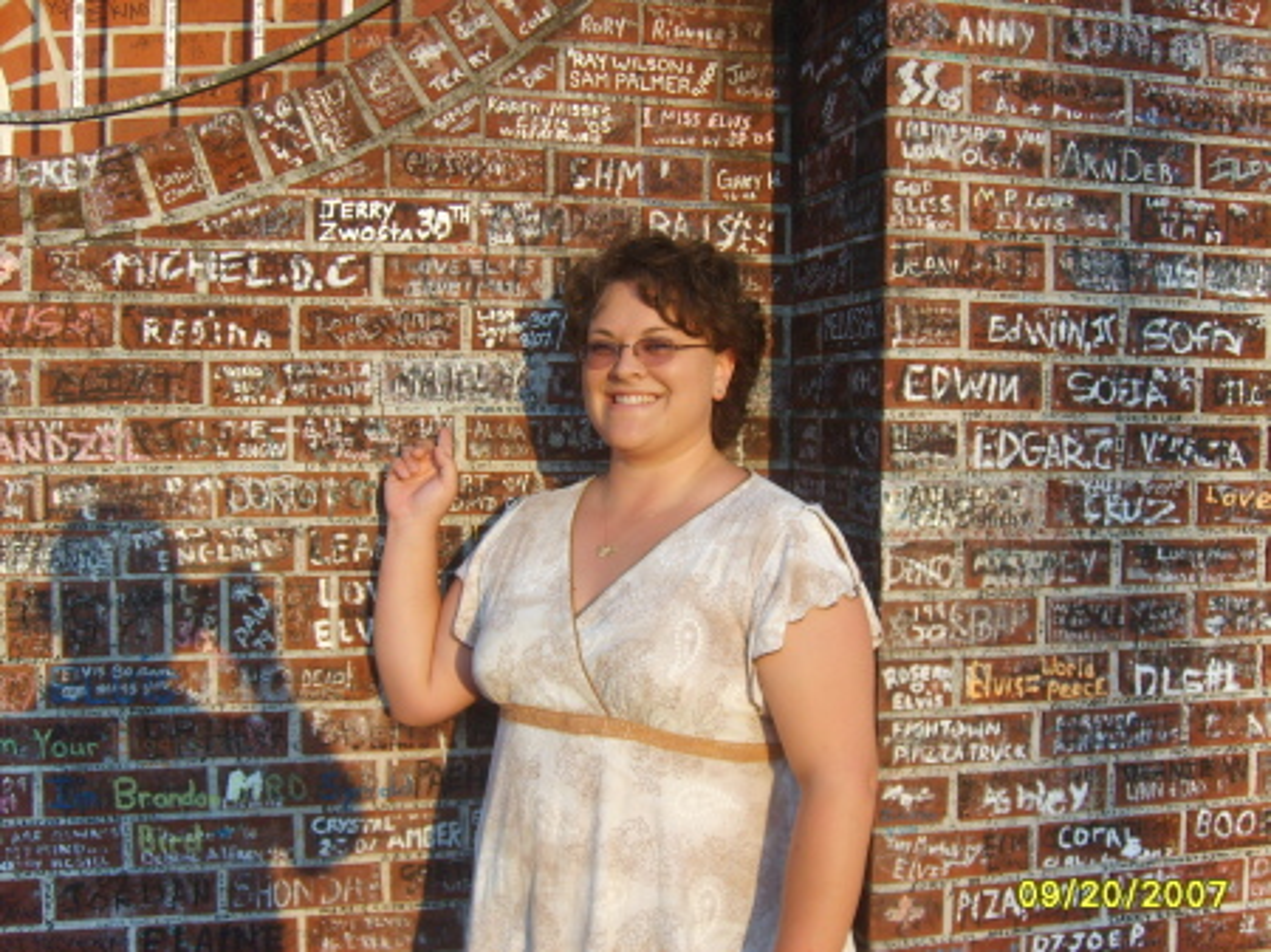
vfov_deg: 40.7
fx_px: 1284
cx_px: 636
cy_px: 476
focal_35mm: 35
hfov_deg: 52.7
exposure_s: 1/350
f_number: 2.8
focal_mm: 5.8
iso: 50
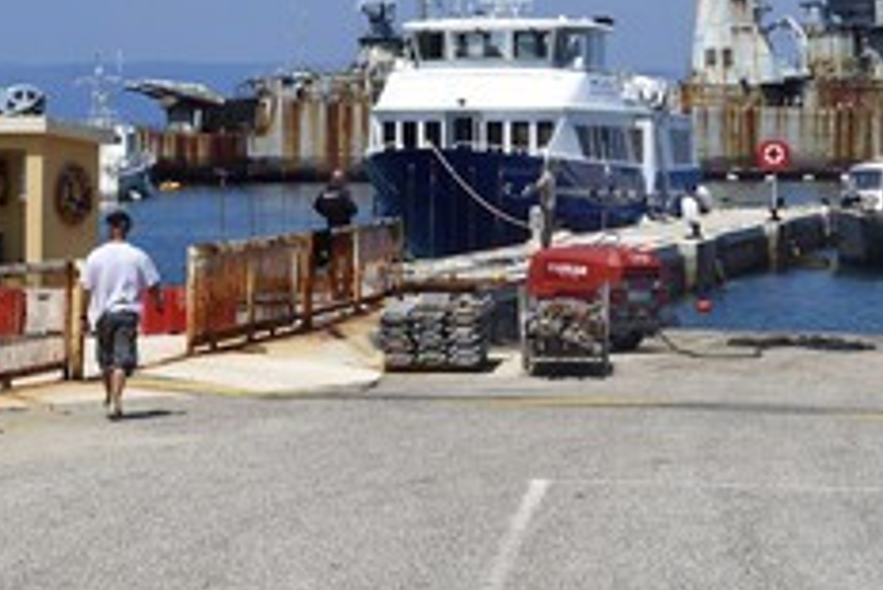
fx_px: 2749
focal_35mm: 112
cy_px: 61
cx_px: 558
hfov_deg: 18.2
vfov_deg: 12.2
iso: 200
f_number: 18
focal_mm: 62
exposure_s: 1/250
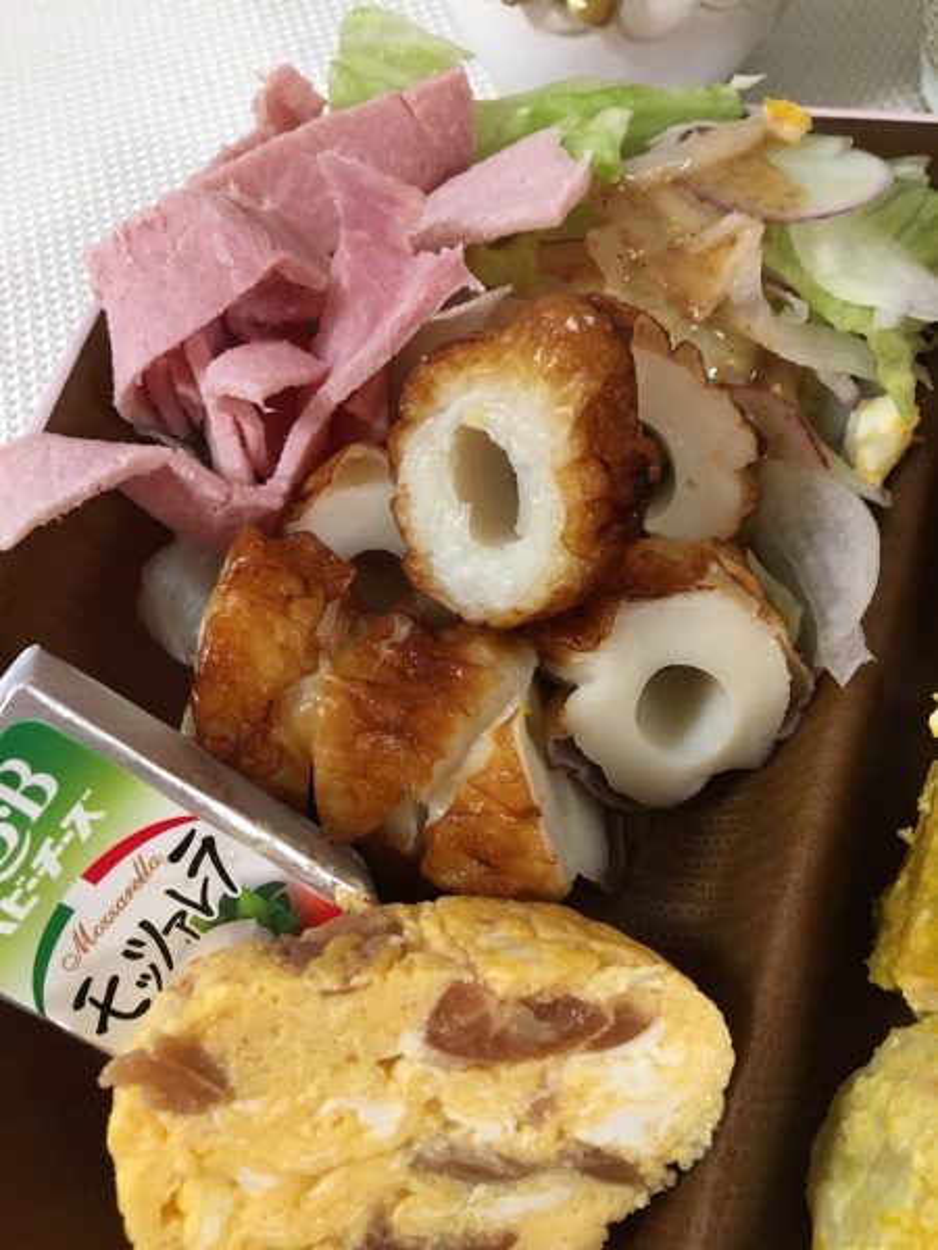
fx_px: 1048
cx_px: 469
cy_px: 625
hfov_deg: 48.2
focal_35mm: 29
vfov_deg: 61.7
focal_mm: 4.15
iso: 160
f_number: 2.2
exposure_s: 1/30
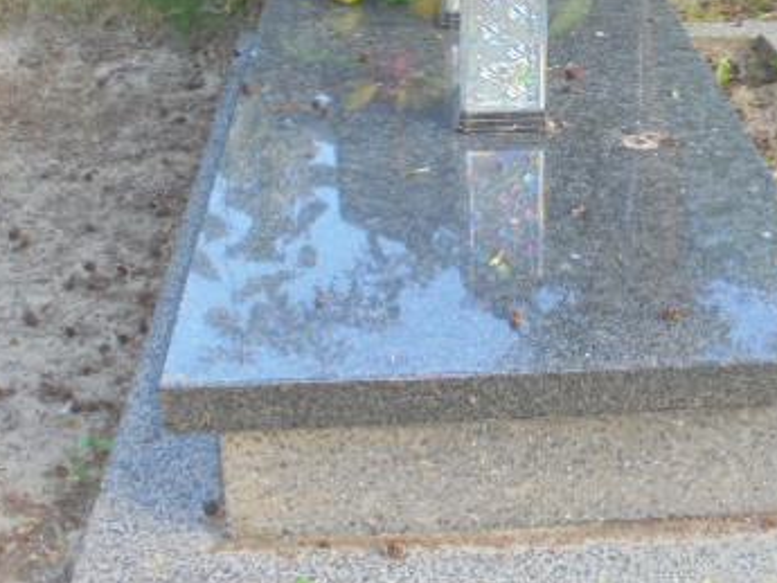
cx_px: 550
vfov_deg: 22.7
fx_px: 1415
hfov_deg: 30.4
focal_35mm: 63
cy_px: 50
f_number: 4
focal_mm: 6.1
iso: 100
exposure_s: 1/30
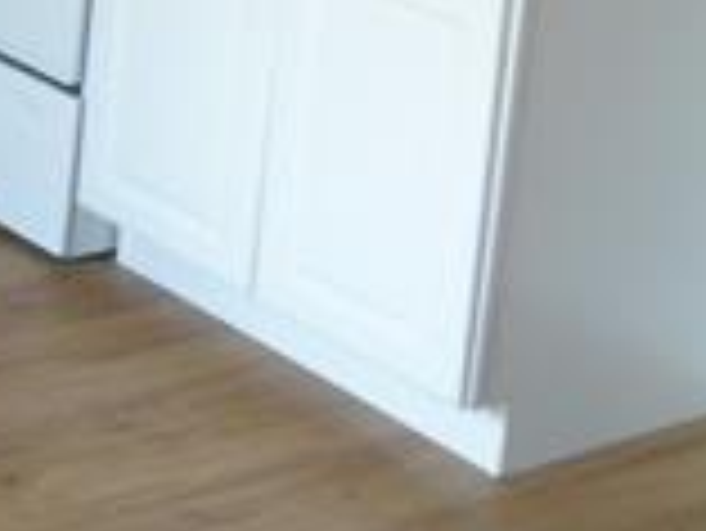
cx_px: -639
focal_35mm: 114
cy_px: -331
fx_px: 2327
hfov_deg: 14.7
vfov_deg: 12.2
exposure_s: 1/30
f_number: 3.3
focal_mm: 5
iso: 100
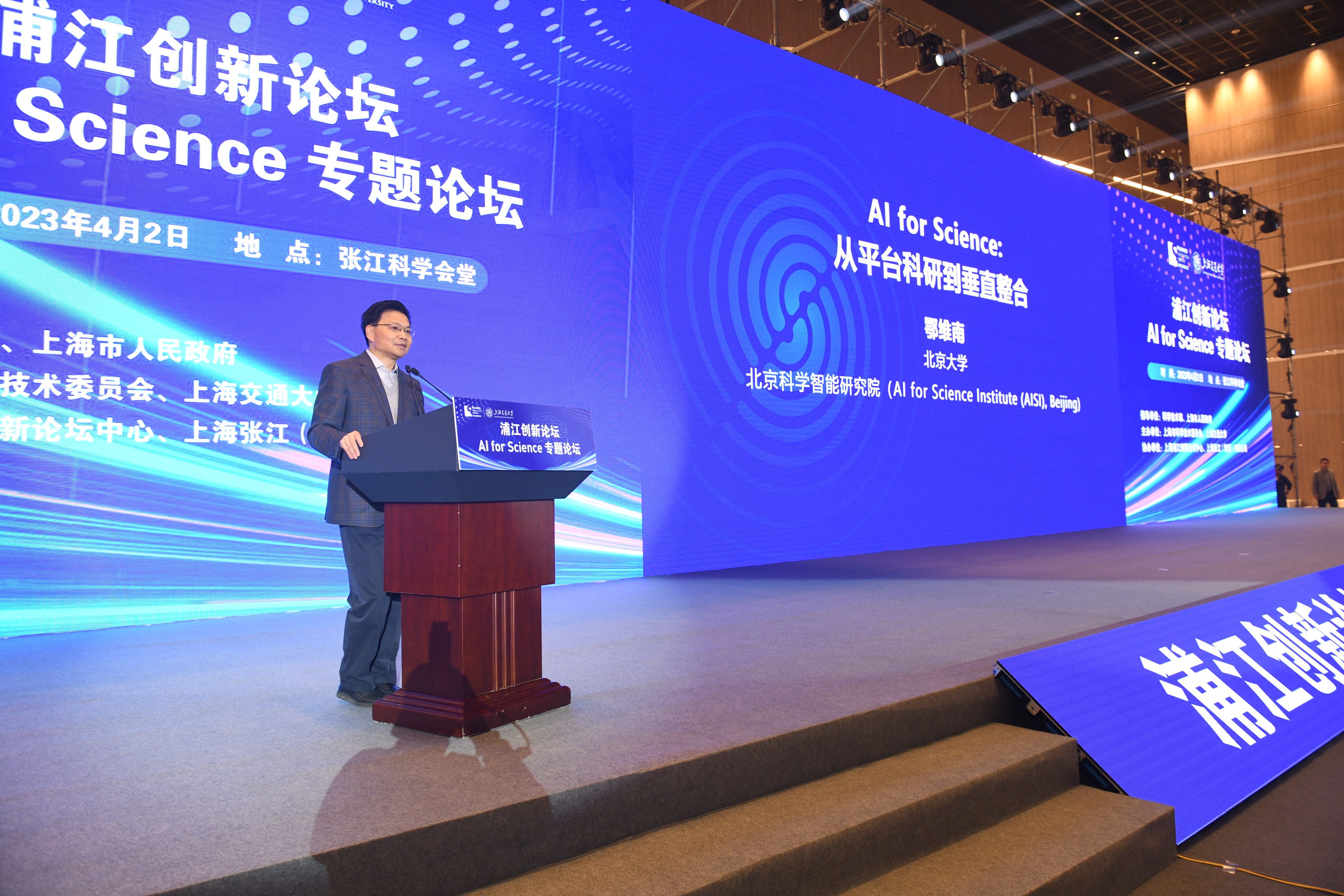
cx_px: 672
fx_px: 896
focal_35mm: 24
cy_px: 448
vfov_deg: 53.1
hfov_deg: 73.7
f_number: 4
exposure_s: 1/125
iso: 1250
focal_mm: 24
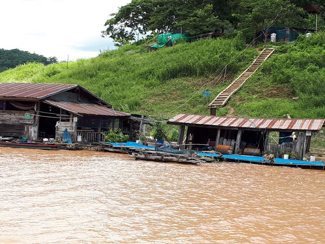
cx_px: 162
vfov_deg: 51.4
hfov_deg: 65.3
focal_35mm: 27
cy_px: 122
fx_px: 254
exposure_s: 1/617
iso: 40
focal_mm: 3.6
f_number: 1.9
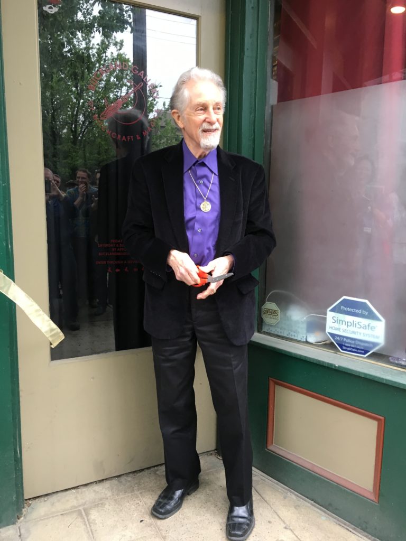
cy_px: 270
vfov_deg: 61.7
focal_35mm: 29
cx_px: 203
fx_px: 454
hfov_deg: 48.2
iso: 40
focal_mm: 4.15
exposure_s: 1/30
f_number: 2.2
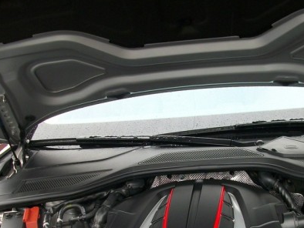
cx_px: 183
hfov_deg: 28.1
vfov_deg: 20.9
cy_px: 200
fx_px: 606
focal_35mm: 69
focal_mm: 5.7
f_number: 2.9
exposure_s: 1/75
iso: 80
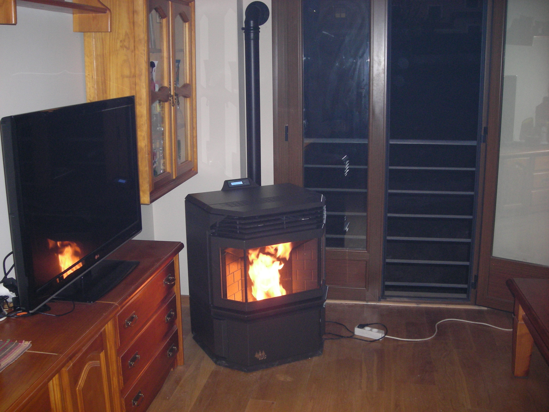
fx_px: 603
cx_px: 274
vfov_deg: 37.7
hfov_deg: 49.0
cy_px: 206
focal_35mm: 38
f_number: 3.2
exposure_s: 1/60
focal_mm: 6.3
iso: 197
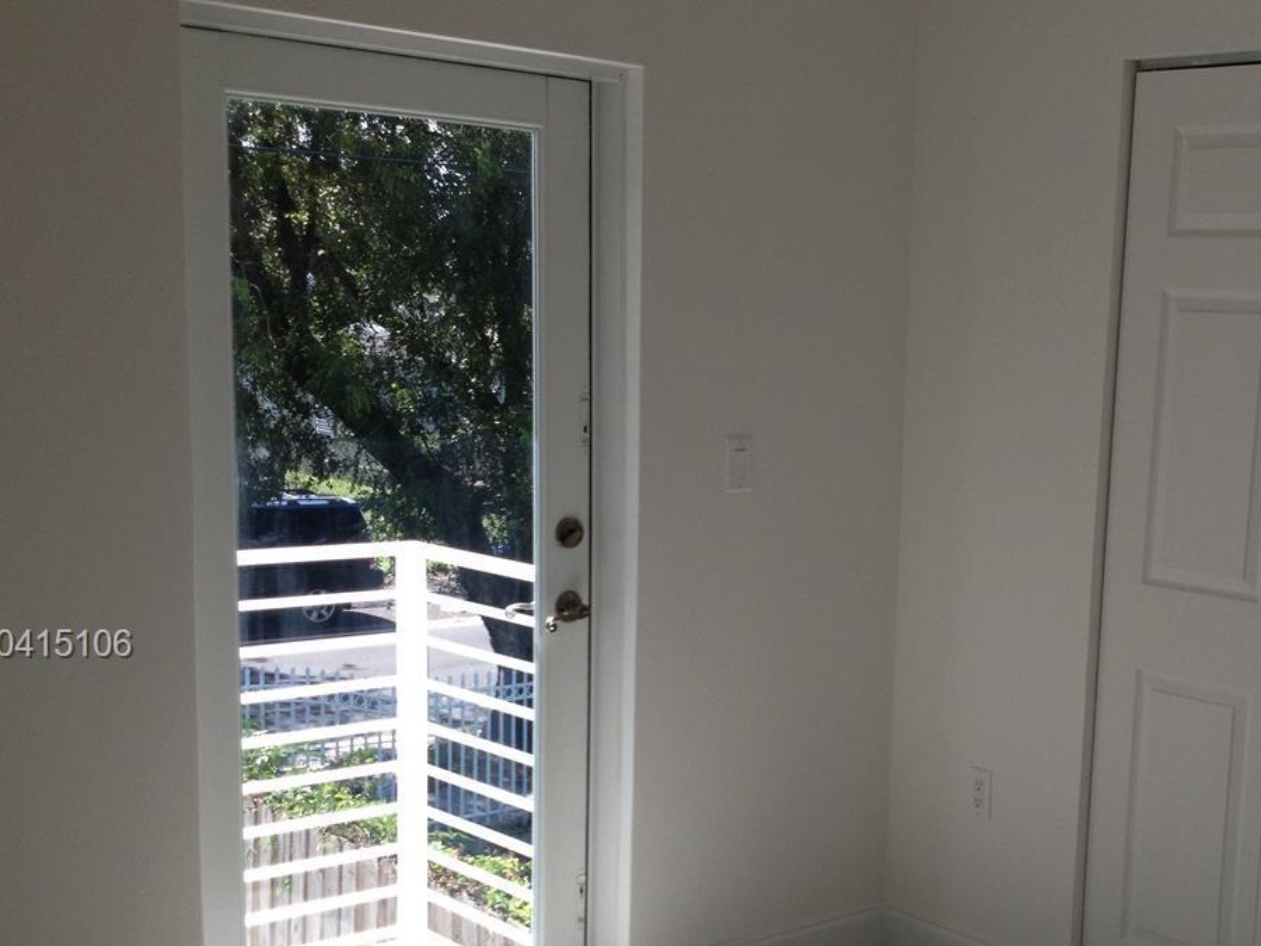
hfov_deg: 33.6
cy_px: 645
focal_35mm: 56
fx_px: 2040
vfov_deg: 25.9
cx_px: 954
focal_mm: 4.28
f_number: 2.4
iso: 64
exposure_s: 1/681
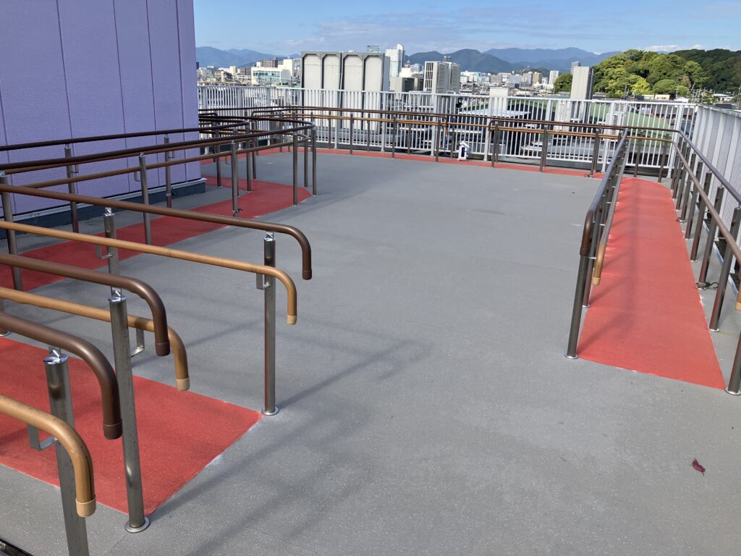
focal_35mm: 28
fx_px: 599
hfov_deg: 63.4
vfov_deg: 49.7
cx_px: 370
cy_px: 278
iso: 32
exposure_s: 1/1350
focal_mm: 3.99
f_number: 1.8
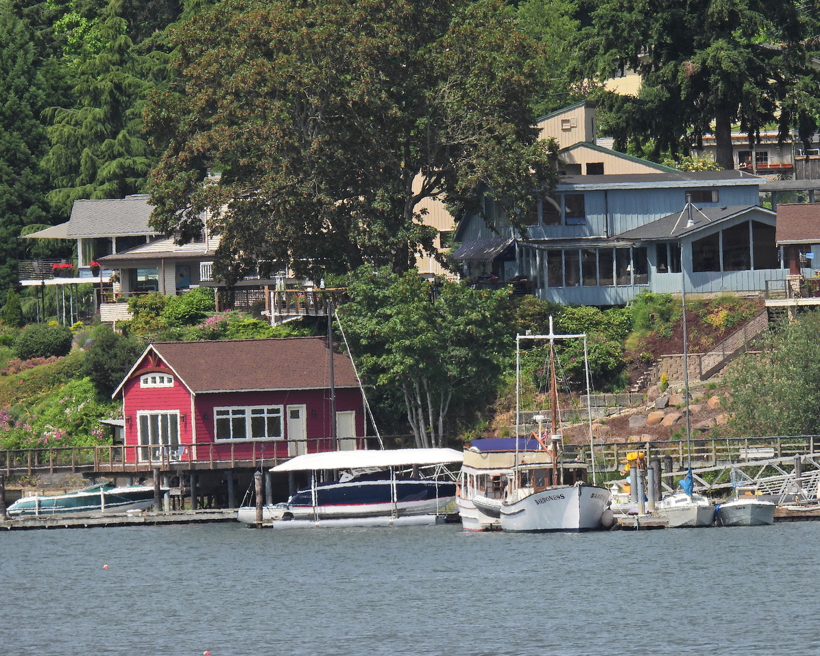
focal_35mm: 679
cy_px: 328
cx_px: 429
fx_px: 16480
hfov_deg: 2.9
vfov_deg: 2.3
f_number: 5.6
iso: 100
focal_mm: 116
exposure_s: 1/800
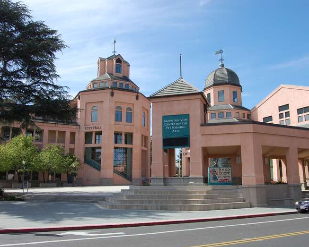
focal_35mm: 31
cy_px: 125
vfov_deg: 47.1
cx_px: 161
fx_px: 284
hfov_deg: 57.1
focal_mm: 18
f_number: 9
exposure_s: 1/320
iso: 200
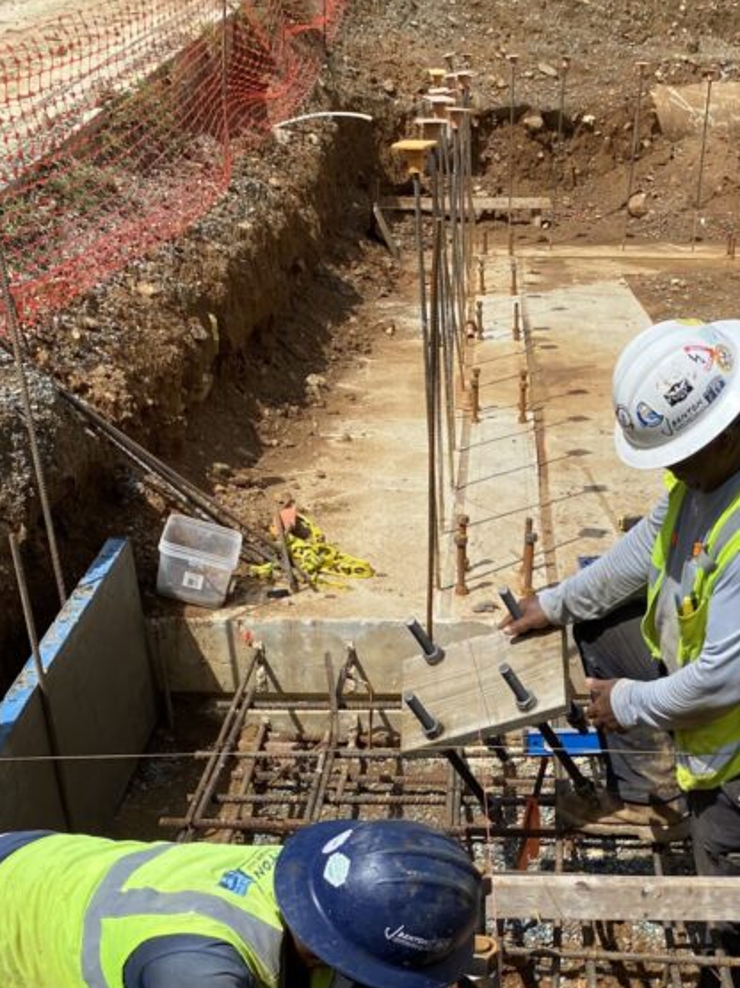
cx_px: 470
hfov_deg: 30.1
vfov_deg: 37.4
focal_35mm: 48
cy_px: 867
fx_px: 1369
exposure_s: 1/2463
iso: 32
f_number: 1.8
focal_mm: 4.25
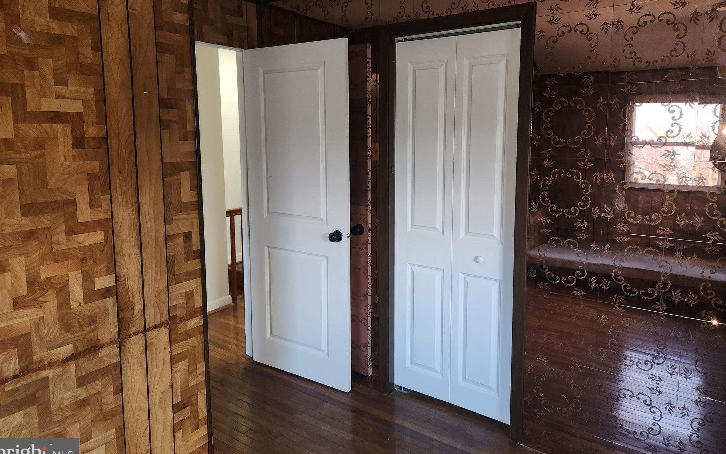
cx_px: 361
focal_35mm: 25
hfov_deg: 72.5
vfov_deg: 49.1
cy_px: 189
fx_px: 495
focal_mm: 5.4
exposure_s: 1/24
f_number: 1.8
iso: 100
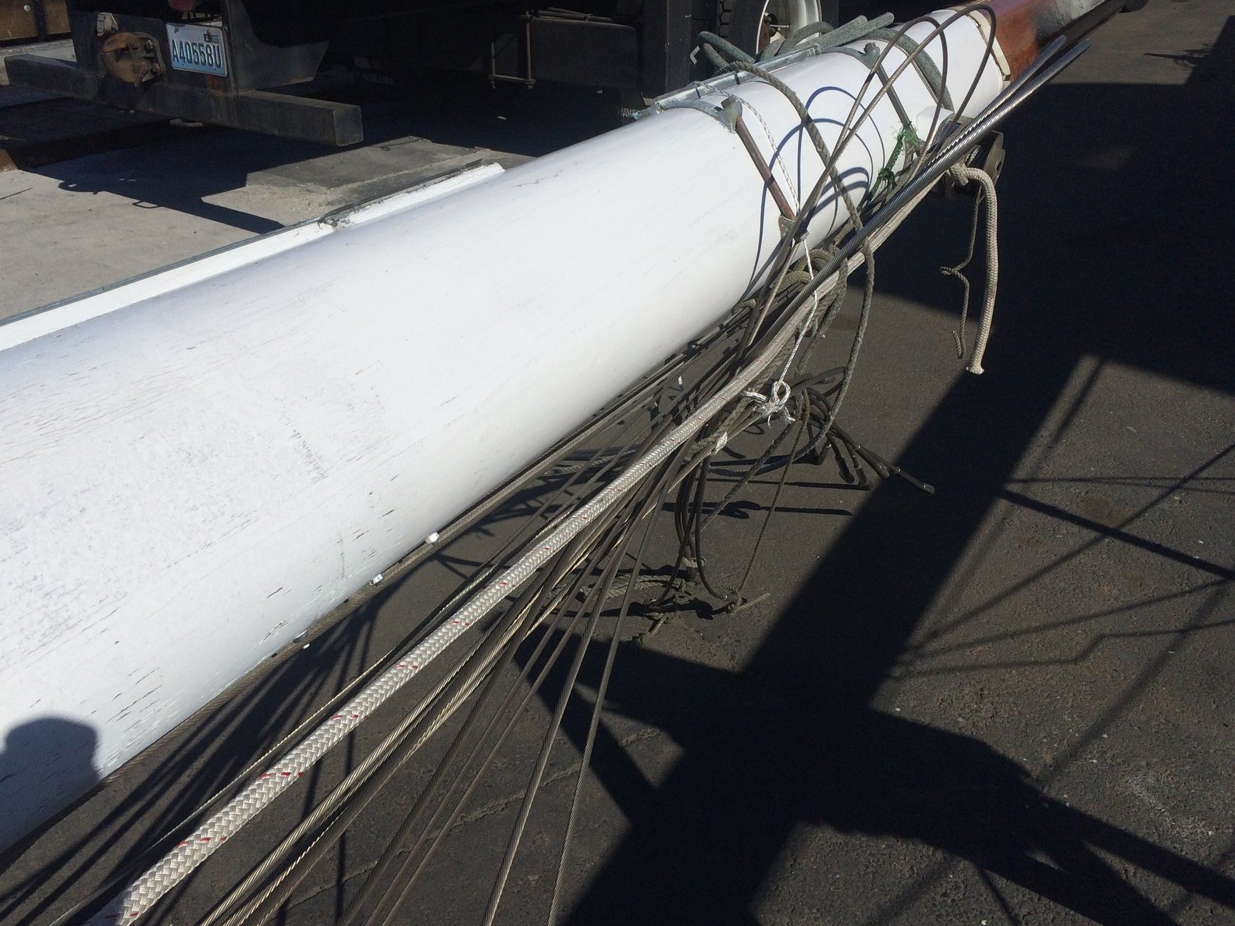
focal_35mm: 33
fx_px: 1177
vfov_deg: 42.9
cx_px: 606
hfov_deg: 55.4
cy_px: 440
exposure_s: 1/8264
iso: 40
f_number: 2.2
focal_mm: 4.15
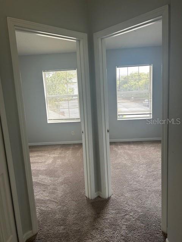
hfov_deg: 53.1
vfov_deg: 67.3
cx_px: 91
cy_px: 121
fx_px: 182
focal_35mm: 26
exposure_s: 1/120
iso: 50
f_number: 1.5
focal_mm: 5.7
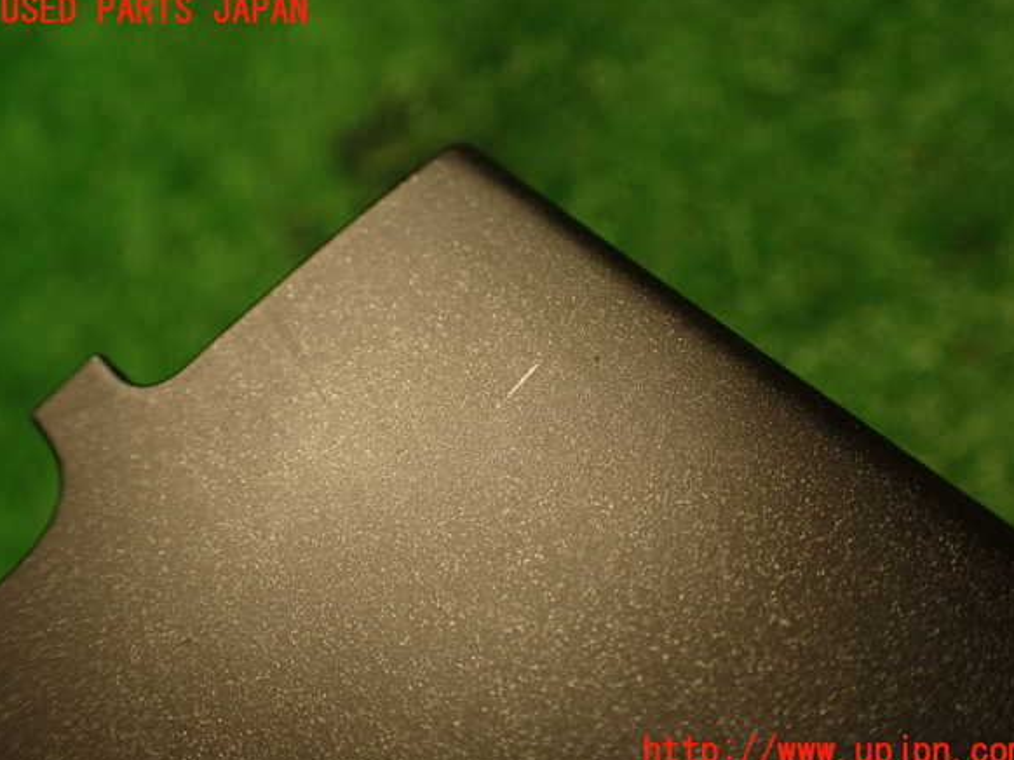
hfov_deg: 55.4
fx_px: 966
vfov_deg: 42.9
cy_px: 382
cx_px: 514
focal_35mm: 33
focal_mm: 5.79
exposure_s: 1/30
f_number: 2.4
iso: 250
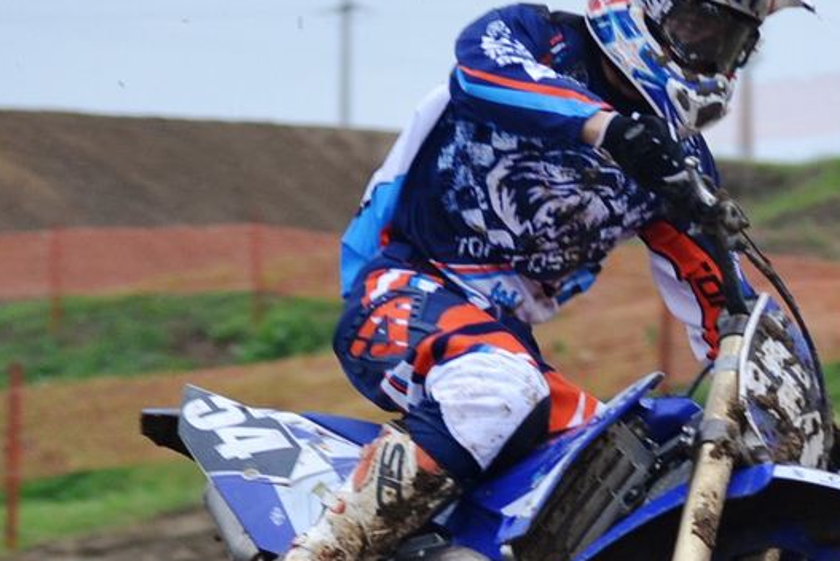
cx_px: 830
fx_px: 10622
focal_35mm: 455
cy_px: 484
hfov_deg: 4.5
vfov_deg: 3.0
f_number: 4.5
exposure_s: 1/500
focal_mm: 100
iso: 400
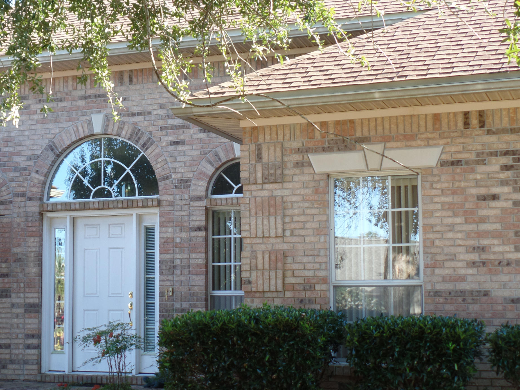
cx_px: 151
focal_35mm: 75
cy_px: 228
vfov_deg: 19.6
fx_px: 1127
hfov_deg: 25.8
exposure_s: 1/90
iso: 80
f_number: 3.4
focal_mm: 9.2
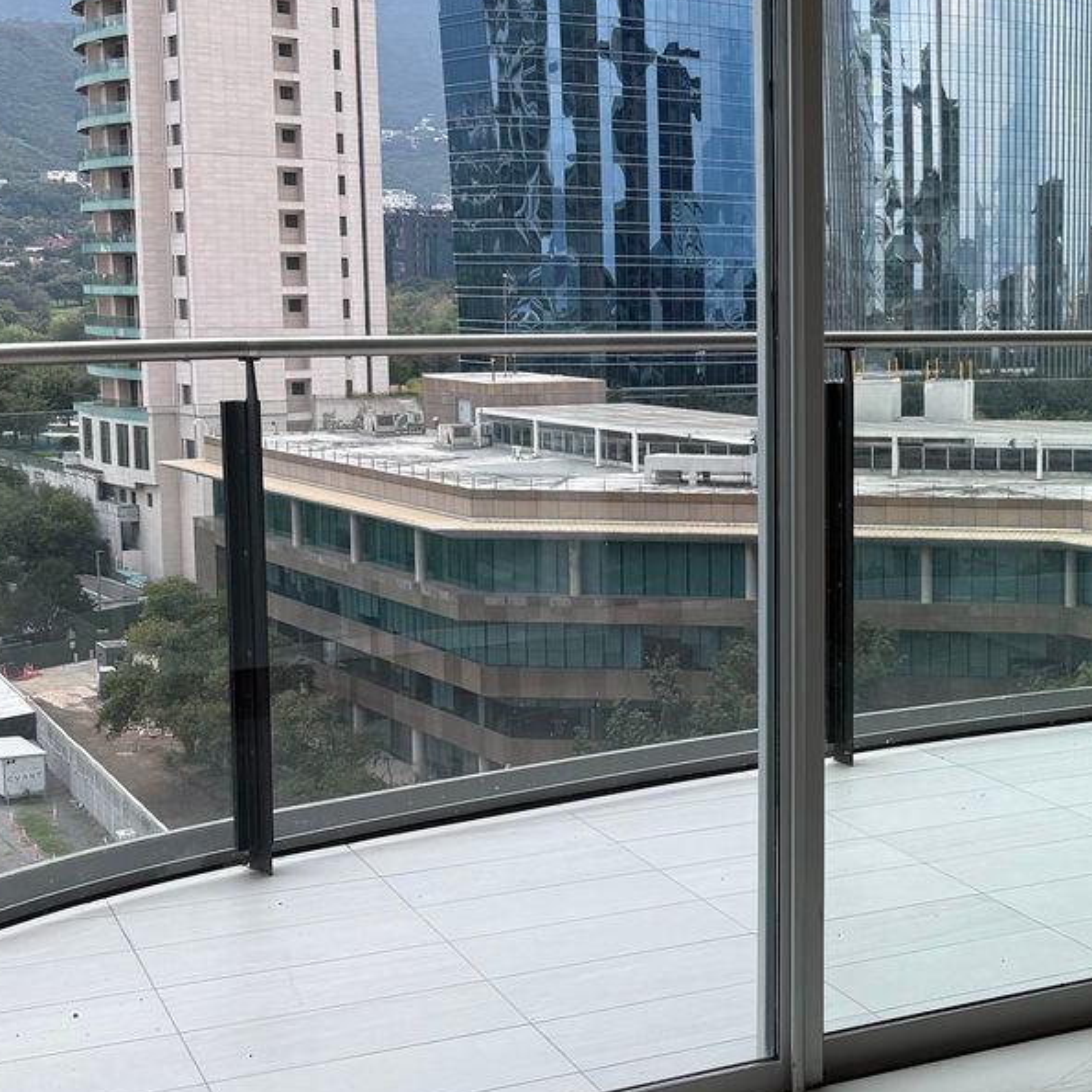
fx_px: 2034
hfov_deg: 28.5
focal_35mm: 57
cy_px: 516
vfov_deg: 30.0
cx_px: 1044
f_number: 1.78
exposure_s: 1/2000
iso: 80
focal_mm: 6.76
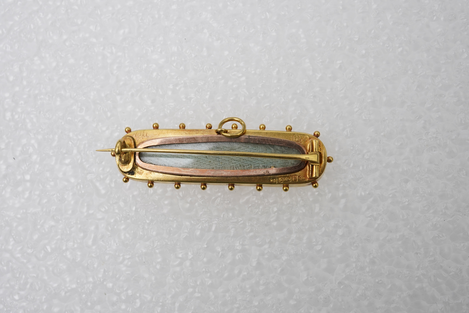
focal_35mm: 45
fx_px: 586
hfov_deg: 43.6
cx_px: 234
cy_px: 156
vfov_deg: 29.9
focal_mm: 30
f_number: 22
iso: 500
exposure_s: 1/100
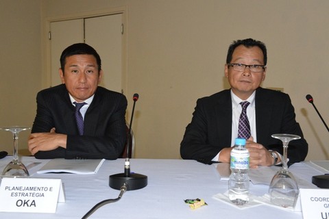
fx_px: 347
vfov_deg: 35.1
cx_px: 164
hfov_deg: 50.7
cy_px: 110
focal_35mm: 38
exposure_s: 1/60
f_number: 11
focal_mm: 38
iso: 6400
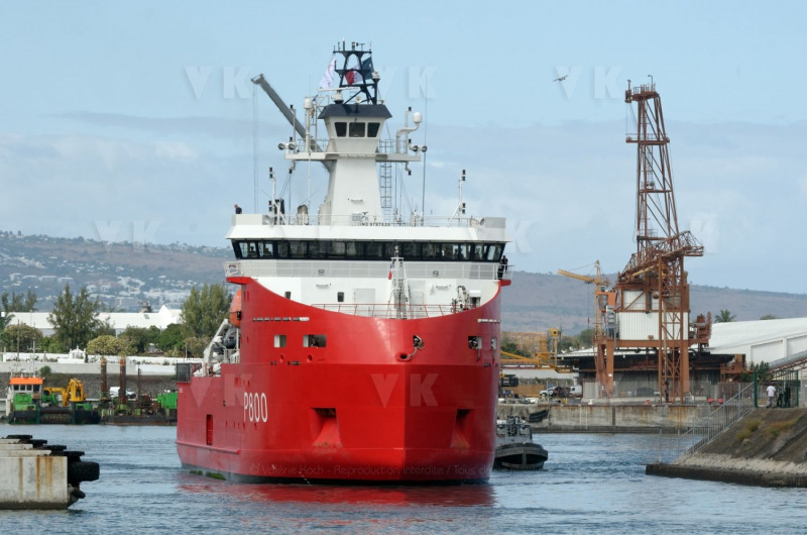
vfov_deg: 5.5
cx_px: 404
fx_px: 5537
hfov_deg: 8.3
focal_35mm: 248
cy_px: 268
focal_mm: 165
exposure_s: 1/250
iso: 160
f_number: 11
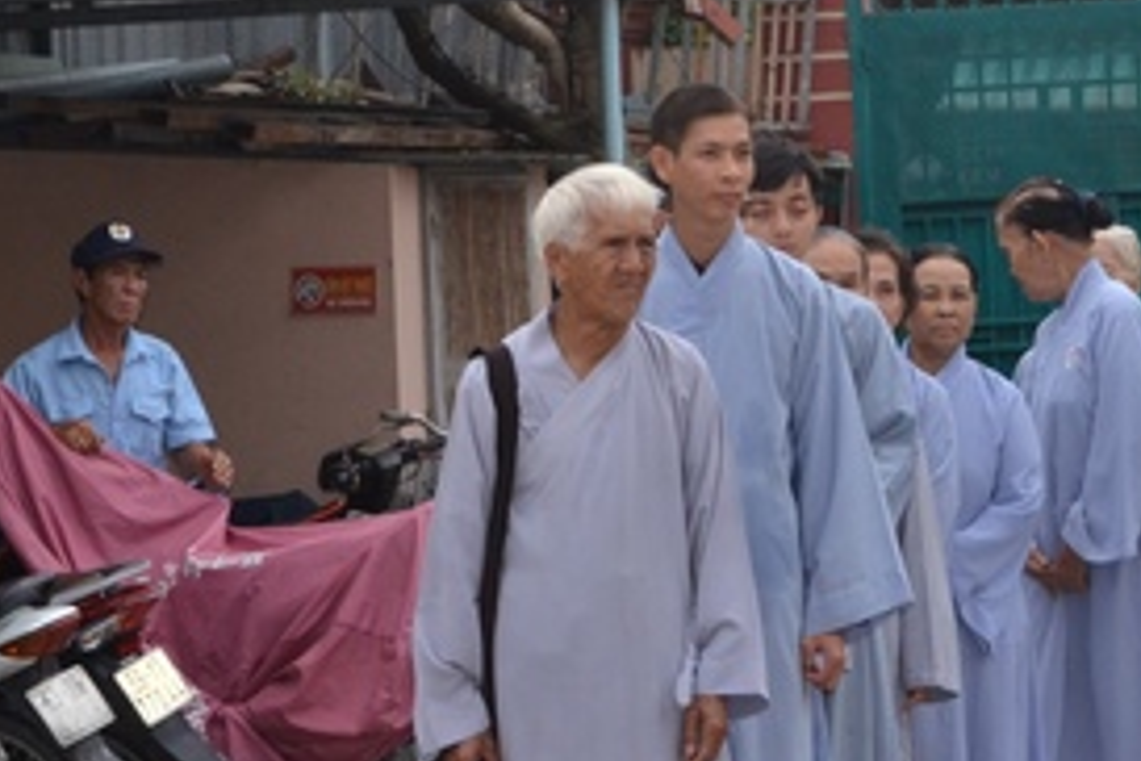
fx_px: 5419
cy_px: 332
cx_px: 1041
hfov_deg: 11.9
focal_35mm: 171
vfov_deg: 8.0
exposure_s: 1/250
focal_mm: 48
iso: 1000
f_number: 14
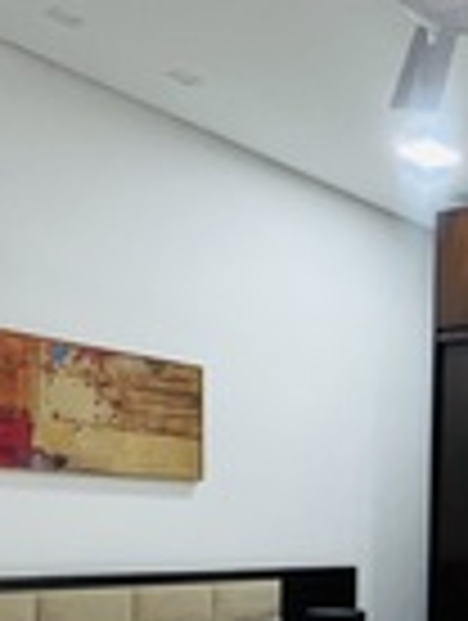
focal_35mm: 43
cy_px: 587
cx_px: 686
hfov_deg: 25.8
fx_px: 773
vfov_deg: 39.7
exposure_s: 1/50
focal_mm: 1.57
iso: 200
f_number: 1.8
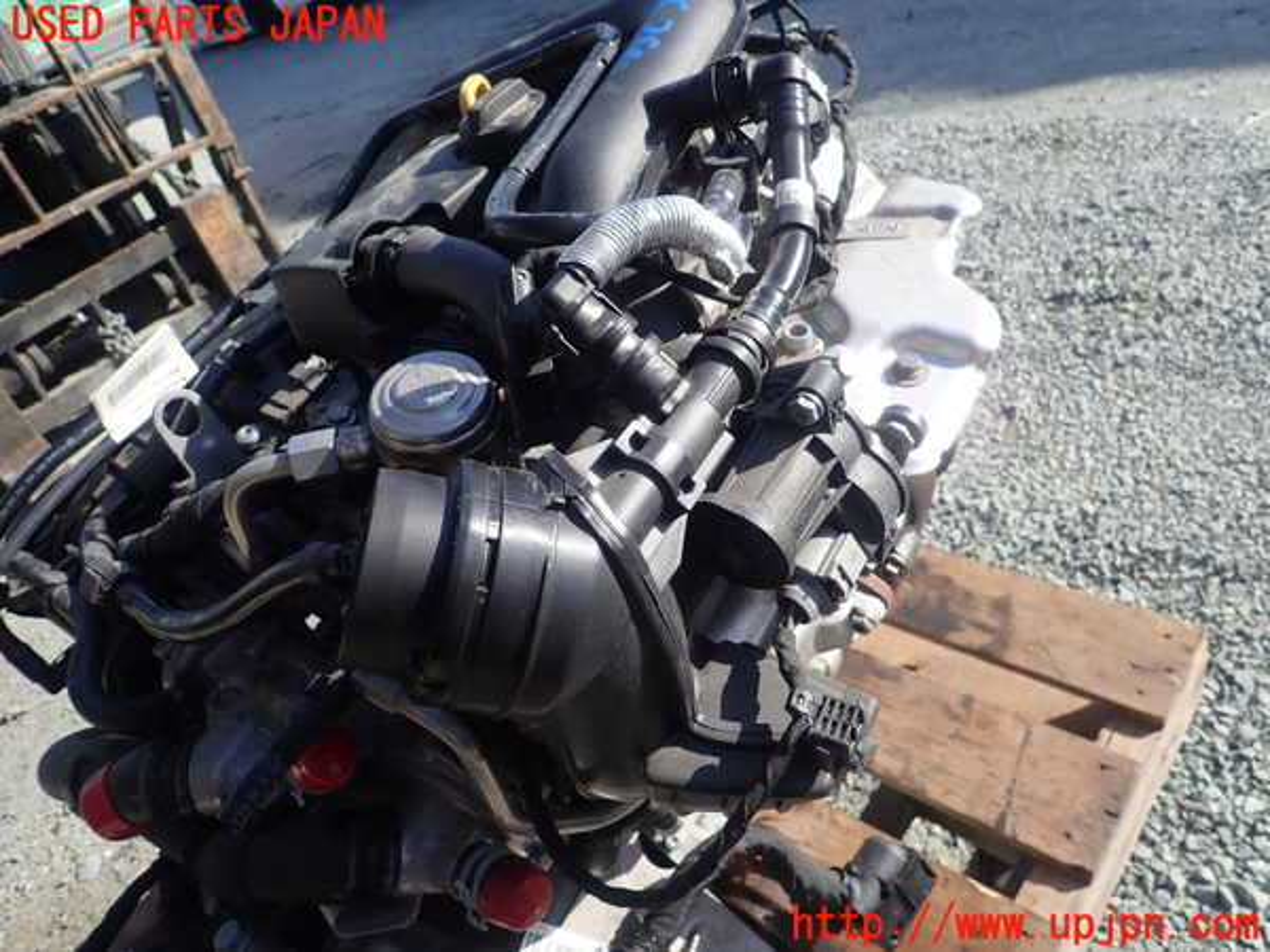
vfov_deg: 54.9
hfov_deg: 69.4
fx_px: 917
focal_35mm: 25
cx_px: 635
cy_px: 476
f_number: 2.8
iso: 100
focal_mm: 4.5
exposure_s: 1/640
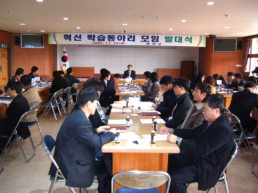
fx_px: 276
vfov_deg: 38.7
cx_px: 129
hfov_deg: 50.1
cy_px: 96
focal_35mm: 37
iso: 141
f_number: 2.9
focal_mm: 6.2
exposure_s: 1/60
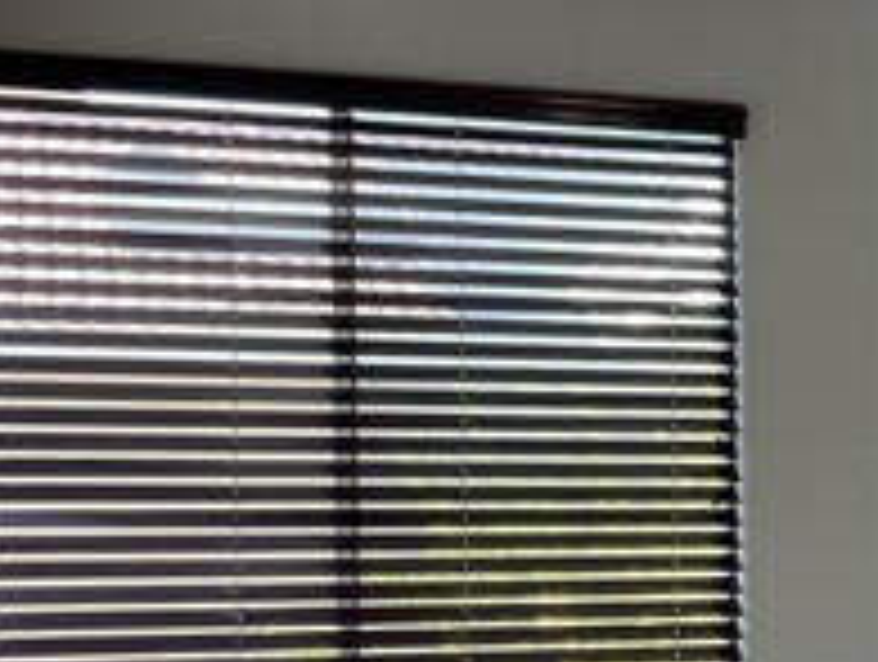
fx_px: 2414
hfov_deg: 19.4
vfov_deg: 15.5
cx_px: 1067
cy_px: 572
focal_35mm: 95
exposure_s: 1/60
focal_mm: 3
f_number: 1.8
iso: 64
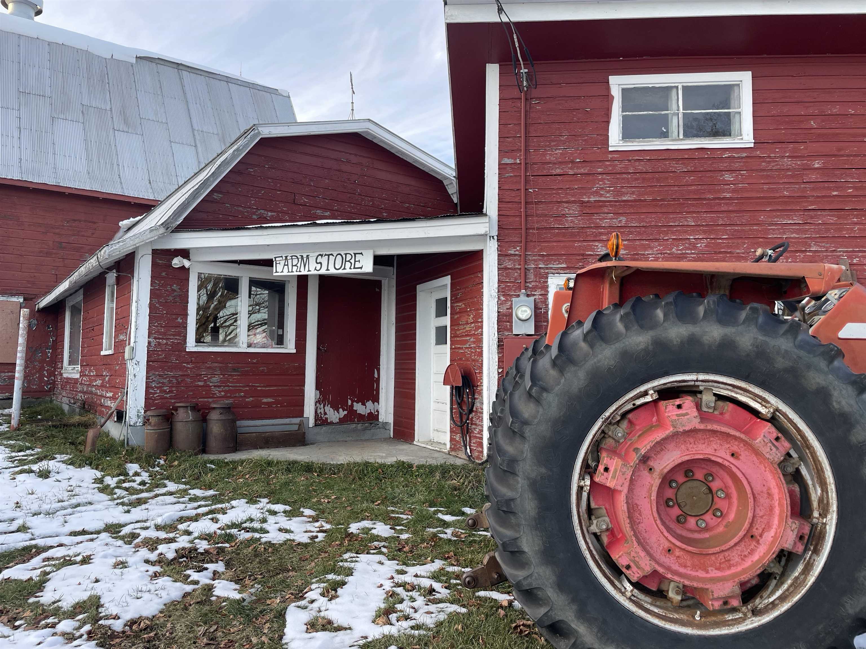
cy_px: 324
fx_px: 650
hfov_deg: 67.3
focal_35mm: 26
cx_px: 433
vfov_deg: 53.1
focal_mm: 4.2
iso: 32
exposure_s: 1/238
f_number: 1.6
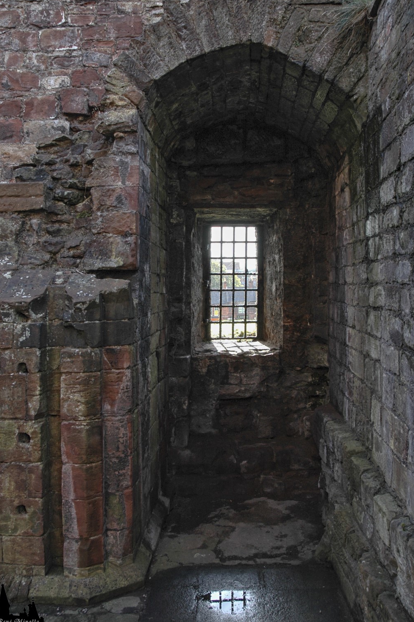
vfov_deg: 63.7
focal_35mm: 29
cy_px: 322
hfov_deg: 44.9
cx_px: 200
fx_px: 501
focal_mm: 18
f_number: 5.6
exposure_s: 1/125
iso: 200
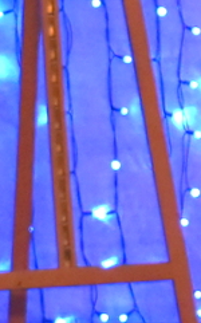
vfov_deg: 6.8
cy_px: -157
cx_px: 488
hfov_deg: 4.2
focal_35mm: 305
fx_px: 2681
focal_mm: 40
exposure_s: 1/60
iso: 2200
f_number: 5
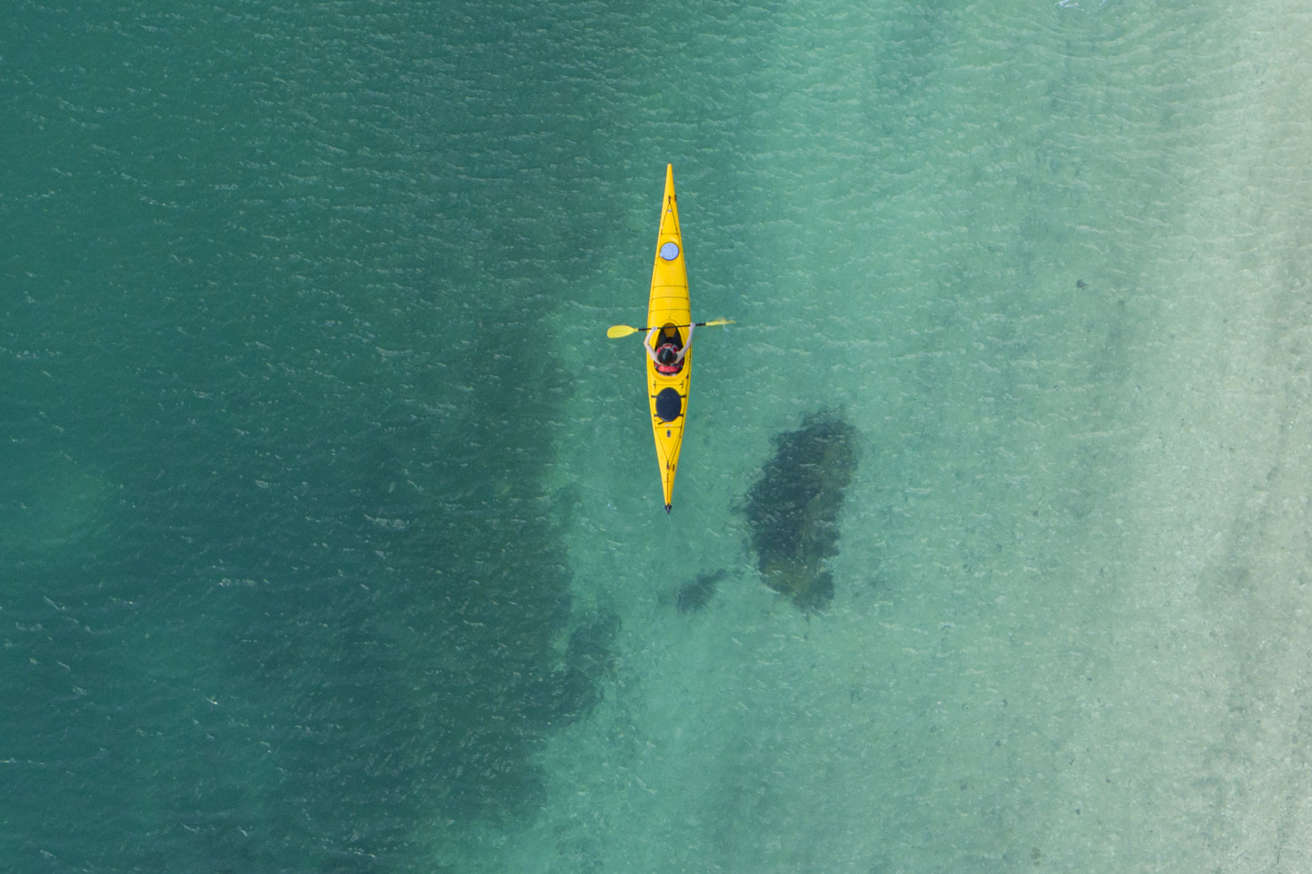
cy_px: -38
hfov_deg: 22.3
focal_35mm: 90
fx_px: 3280
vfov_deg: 14.9
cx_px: 1039
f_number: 4
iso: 400
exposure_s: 1/400
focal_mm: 24
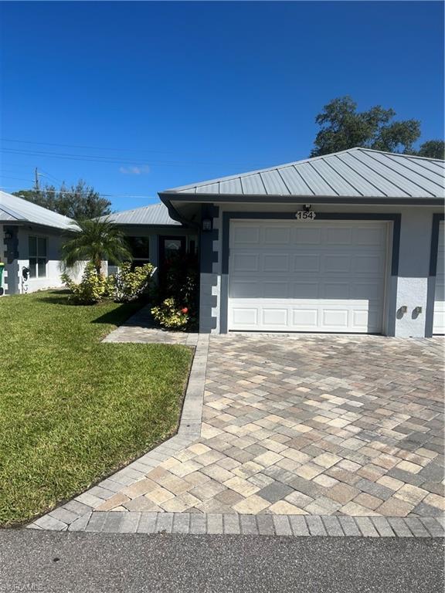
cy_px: 296
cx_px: 222
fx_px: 446
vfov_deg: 67.3
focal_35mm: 26
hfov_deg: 53.1
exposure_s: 1/5319
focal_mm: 5.1
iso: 50
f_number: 1.6
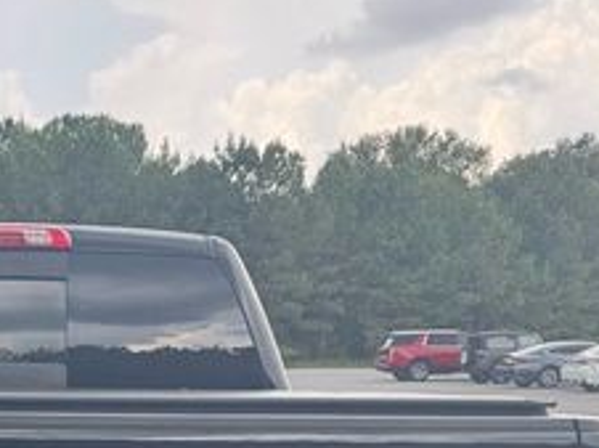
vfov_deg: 20.6
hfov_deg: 26.9
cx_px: -5
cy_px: 493
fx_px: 1175
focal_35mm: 68
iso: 80
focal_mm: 6.76
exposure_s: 1/549
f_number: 1.78
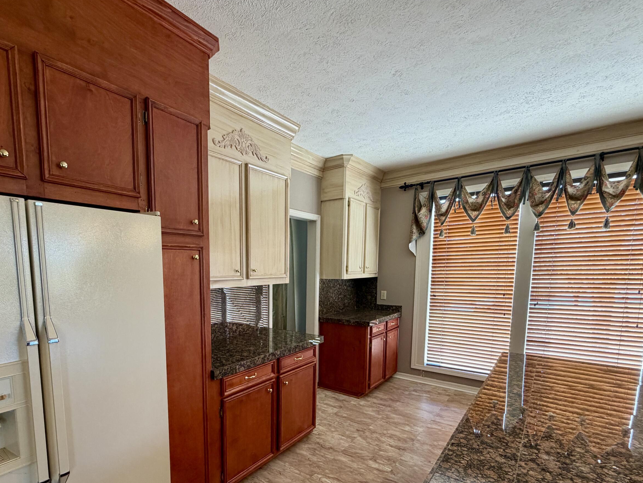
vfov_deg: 70.2
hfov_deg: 86.4
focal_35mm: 18
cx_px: 249
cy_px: 307
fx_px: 334
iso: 200
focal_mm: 2.22
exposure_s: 1/120
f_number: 2.2
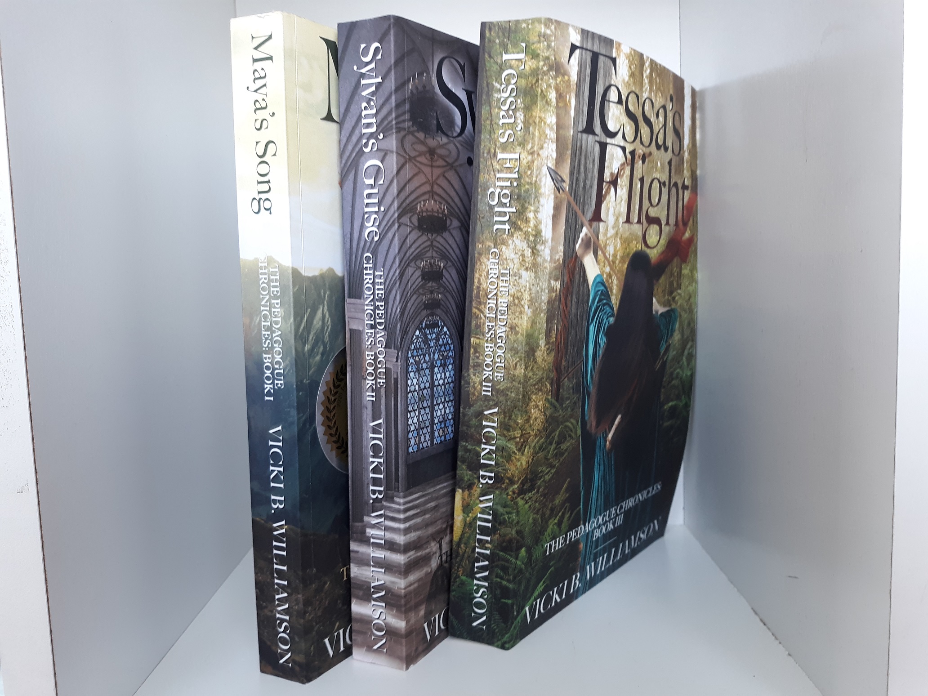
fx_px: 751
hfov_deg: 63.4
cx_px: 464
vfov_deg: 49.7
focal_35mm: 28
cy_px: 348
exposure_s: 1/40
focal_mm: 3.7
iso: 80
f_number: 1.7
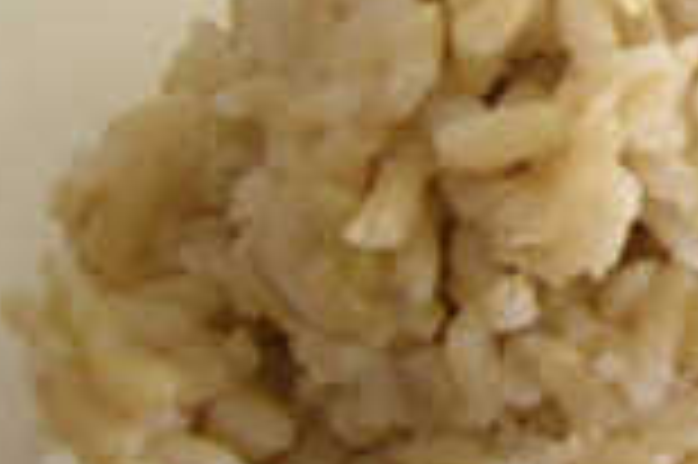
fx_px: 2266
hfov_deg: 15.8
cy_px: -158
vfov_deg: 11.4
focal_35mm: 117
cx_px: 1117
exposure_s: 1/11.3
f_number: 2.9
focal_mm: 5.7
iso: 50
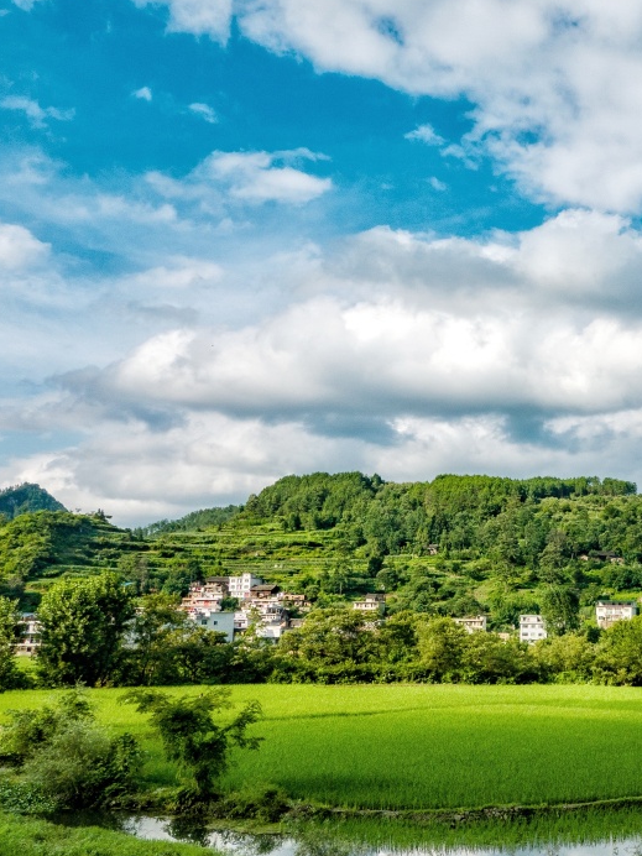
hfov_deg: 33.4
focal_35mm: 40
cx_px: 620
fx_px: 989
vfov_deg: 46.7
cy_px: 481
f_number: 7.1
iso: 100
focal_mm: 9
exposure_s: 1/400
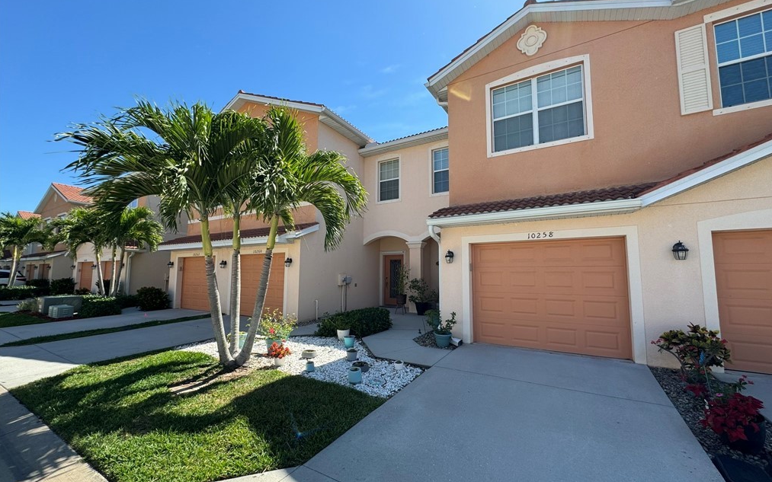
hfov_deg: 101.5
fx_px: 316
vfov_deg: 74.8
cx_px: 388
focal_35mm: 15
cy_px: 246
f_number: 2.2
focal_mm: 2.22
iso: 50
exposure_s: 1/796
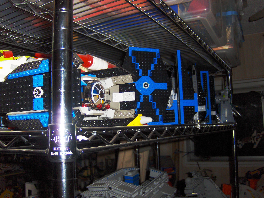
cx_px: 132
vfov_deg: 40.7
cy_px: 99
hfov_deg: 52.6
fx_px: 267
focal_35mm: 35
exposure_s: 1/60
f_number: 2.8
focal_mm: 7.5
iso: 100
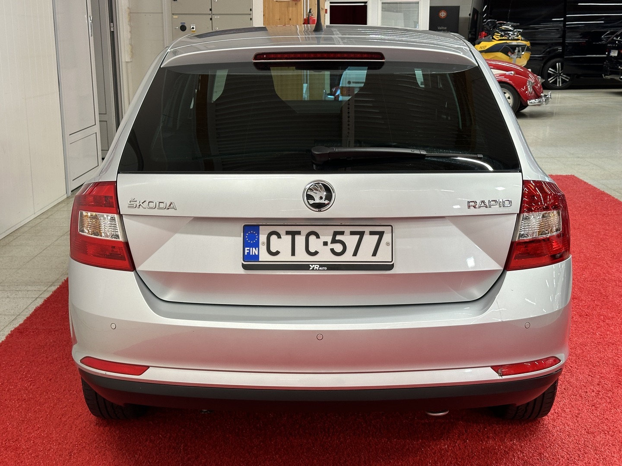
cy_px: 233
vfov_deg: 30.3
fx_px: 862
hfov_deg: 39.7
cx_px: 311
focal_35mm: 48
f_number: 1.78
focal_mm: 6.86
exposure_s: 1/50
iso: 50
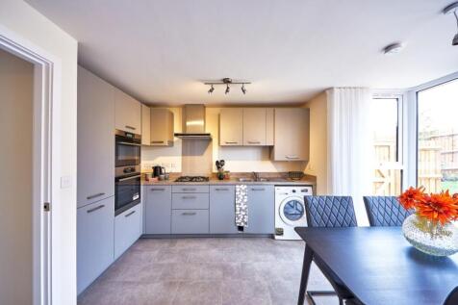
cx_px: 229
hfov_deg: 112.6
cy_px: 152
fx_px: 153
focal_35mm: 12
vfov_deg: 90.0
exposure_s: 1/8
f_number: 7.1
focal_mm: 8
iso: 200
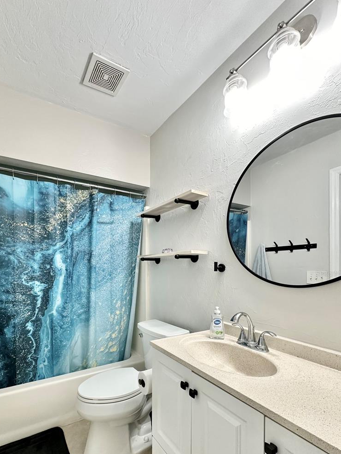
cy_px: 273
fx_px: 223
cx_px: 141
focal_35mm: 17
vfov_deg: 89.8
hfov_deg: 74.1
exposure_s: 1/120
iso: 250
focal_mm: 2.22
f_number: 2.2
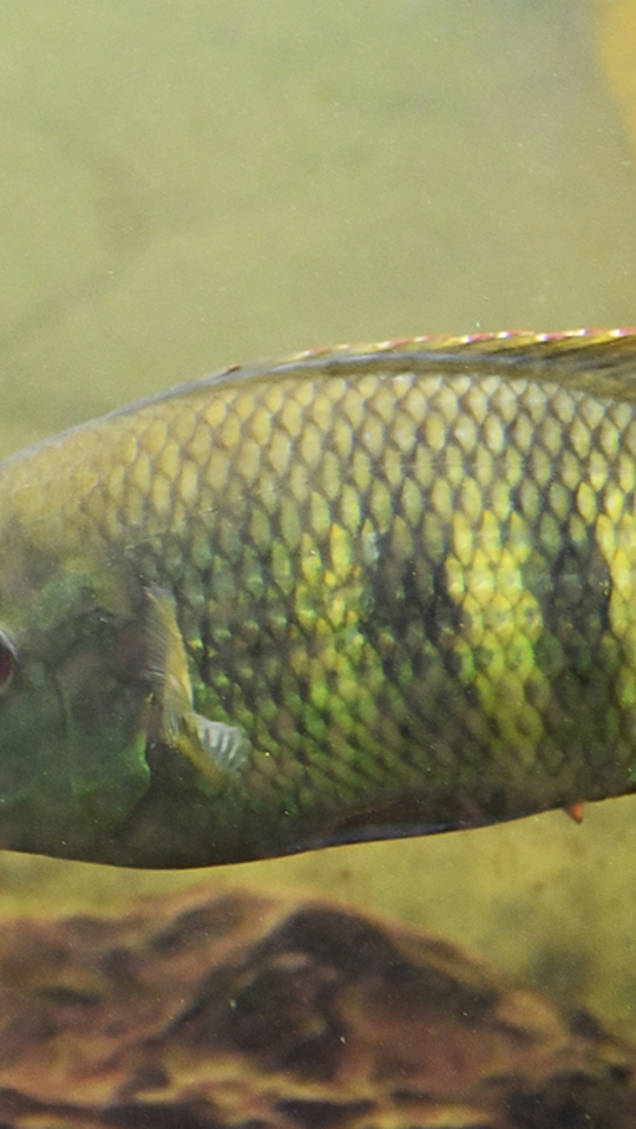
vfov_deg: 26.2
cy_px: 568
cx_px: 373
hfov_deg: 14.9
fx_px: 2427
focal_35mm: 81
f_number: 4.2
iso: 1100
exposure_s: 1/60
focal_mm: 34
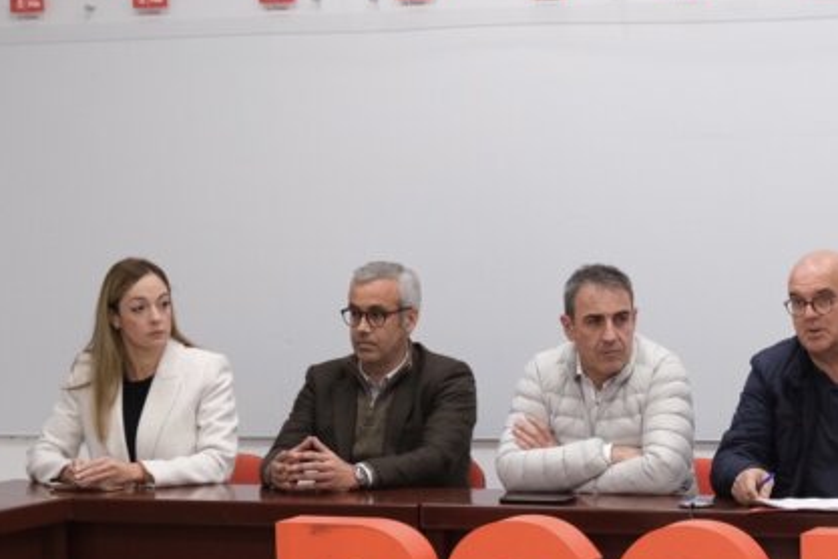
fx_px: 2723
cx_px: 782
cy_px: 512
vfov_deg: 11.6
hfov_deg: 17.2
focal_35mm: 117
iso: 2500
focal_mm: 40.8
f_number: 5
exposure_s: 1/160
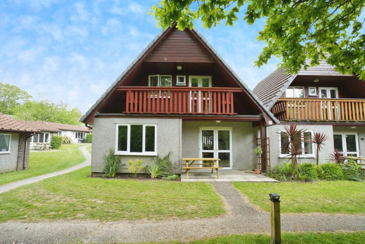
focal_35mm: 16
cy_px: 122
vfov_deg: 73.8
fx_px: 162
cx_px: 182
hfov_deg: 96.7
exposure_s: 1/400
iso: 2000
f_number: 9
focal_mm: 16
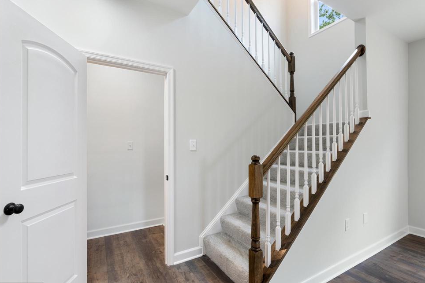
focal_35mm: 17
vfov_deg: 70.4
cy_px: 148
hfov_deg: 93.2
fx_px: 201
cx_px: 220
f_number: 10
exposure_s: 1/4
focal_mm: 16
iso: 640
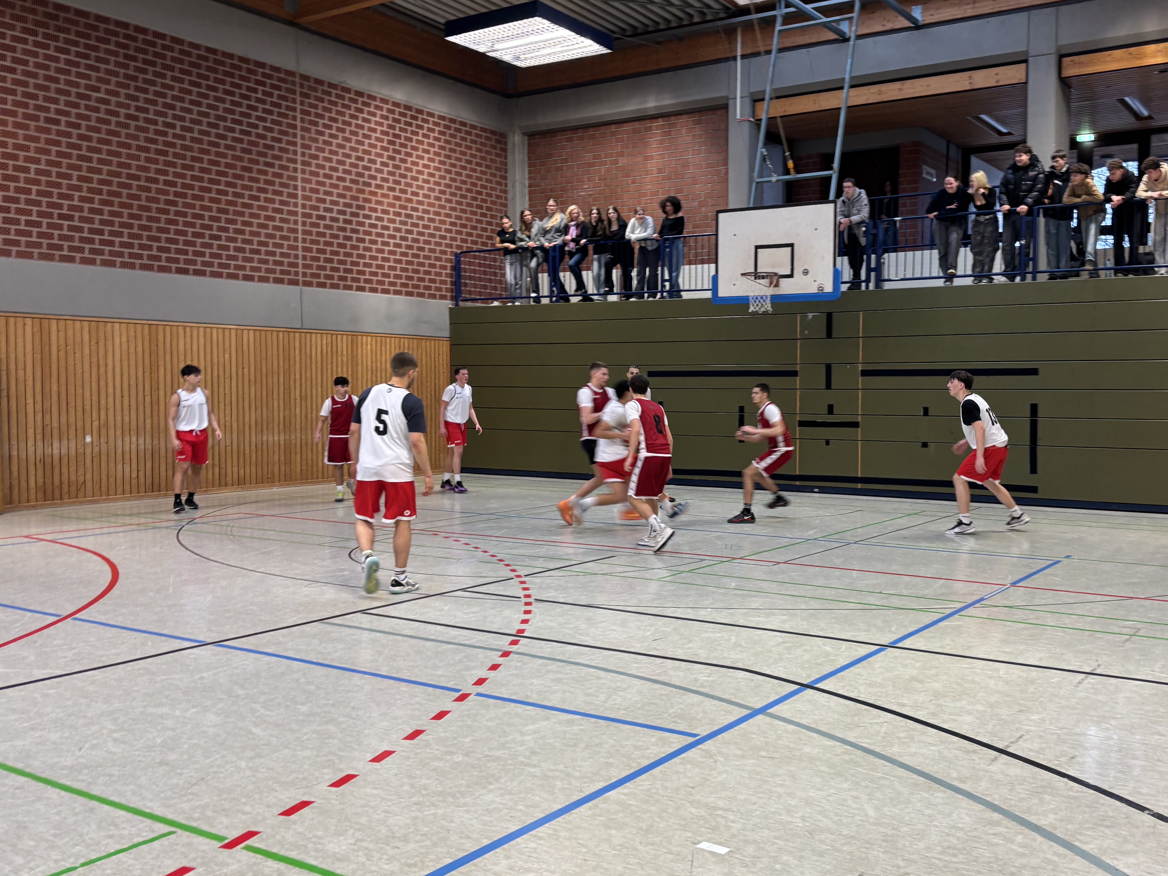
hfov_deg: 54.8
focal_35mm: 33
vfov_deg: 42.9
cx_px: 723
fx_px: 1113
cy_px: 459
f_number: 1.6
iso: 125
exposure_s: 1/50
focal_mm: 5.96
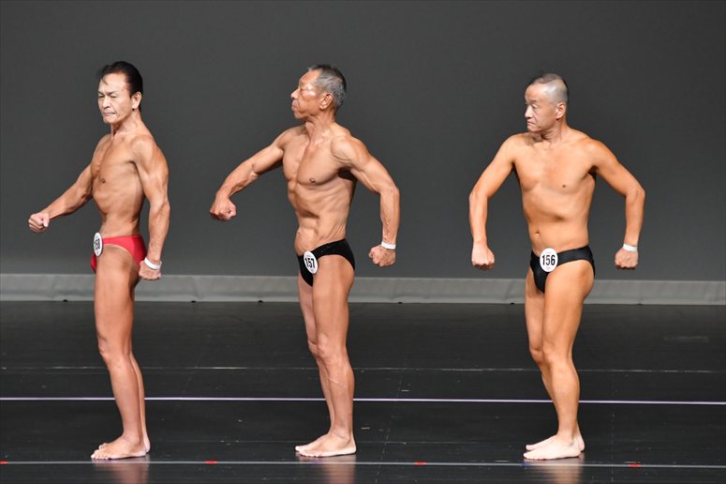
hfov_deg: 6.0
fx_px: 6954
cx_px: 363
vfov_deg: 4.0
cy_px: 242
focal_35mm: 345
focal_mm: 230
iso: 4000
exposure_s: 1/400
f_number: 5.6
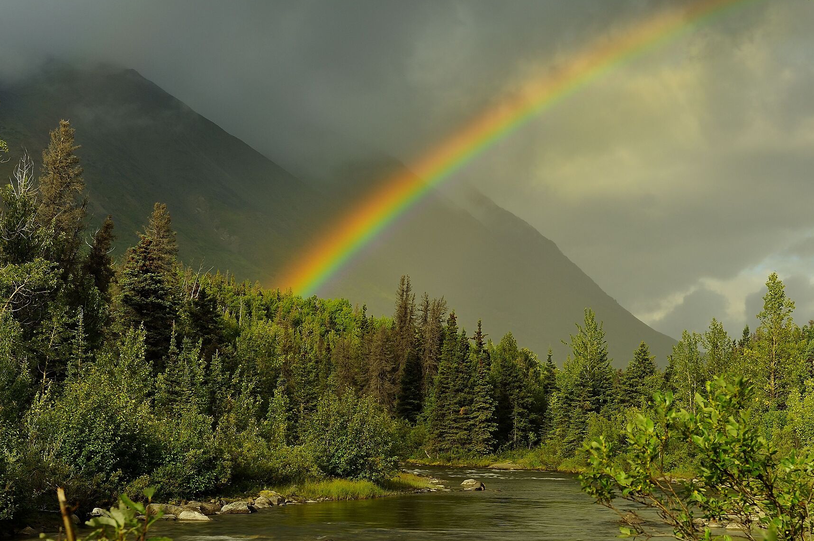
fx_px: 1514
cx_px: 493
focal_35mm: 67
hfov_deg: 30.0
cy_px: 350
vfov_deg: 20.2
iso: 200
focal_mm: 48
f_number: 11
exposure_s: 1/1.6
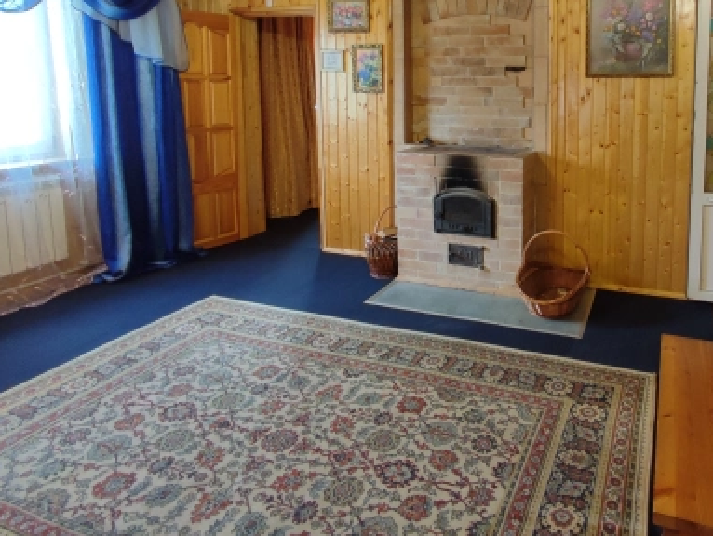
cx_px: 485
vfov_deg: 50.8
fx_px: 536
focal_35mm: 26
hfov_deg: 65.2
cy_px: 130
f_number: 2.2
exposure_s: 1/33
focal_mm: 1.65
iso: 86
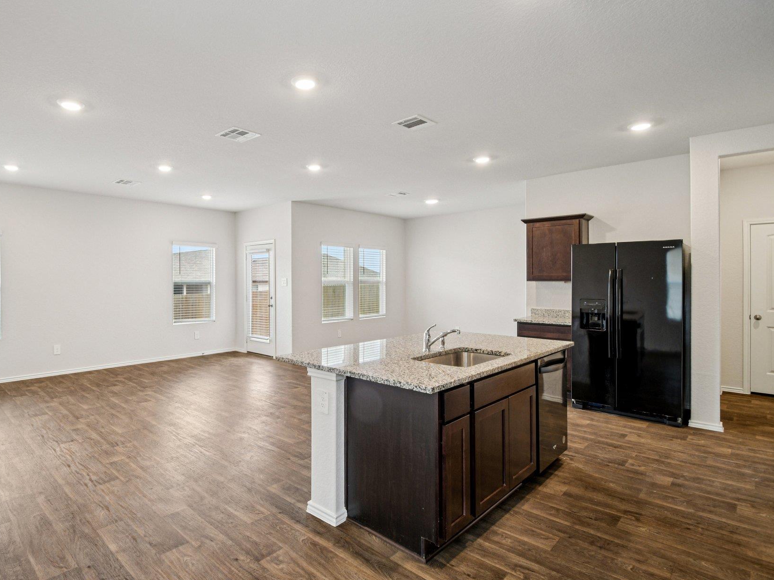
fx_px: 403
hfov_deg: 86.4
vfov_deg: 71.4
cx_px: 303
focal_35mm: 18
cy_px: 261
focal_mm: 10
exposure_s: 1/10
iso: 400
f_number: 8
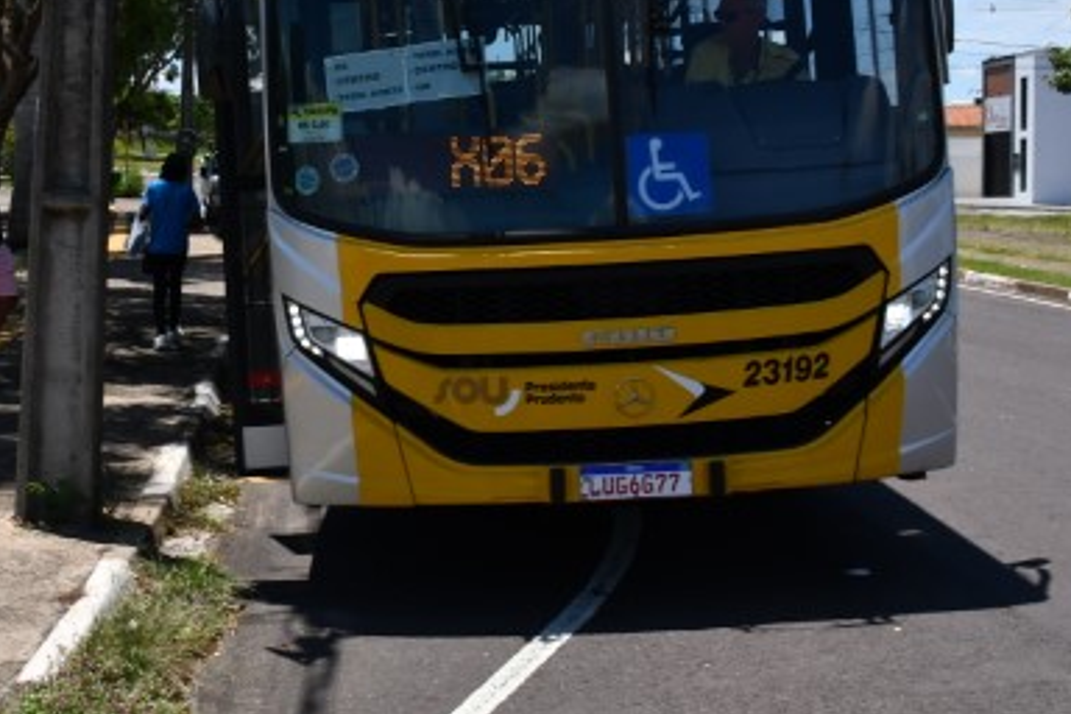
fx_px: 1785
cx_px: 282
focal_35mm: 60
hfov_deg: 32.8
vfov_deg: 22.5
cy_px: 220
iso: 250
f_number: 11
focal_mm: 18
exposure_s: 1/500
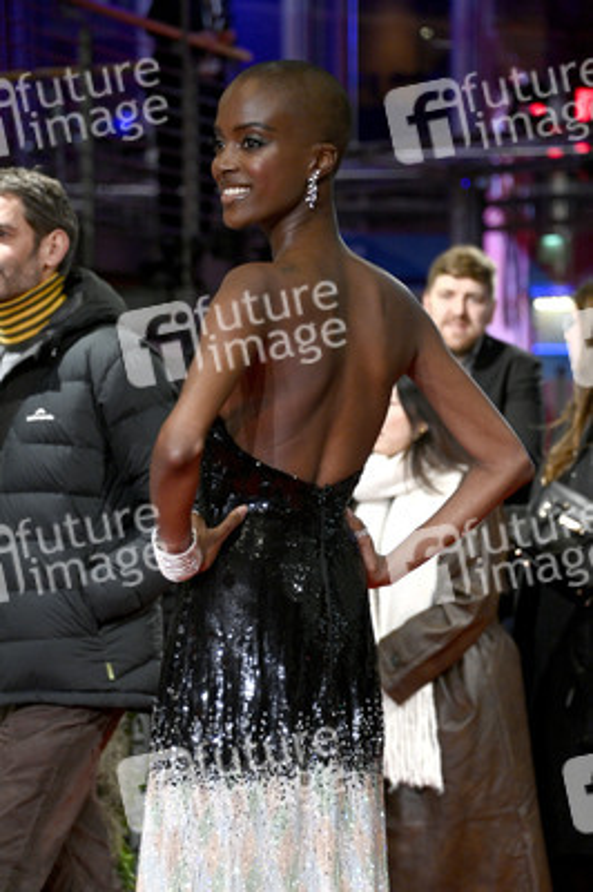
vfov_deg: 17.7
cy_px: 446
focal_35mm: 116
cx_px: 296
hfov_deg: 11.8
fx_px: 2871
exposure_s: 1/250
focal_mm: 116
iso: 5000
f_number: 5.6
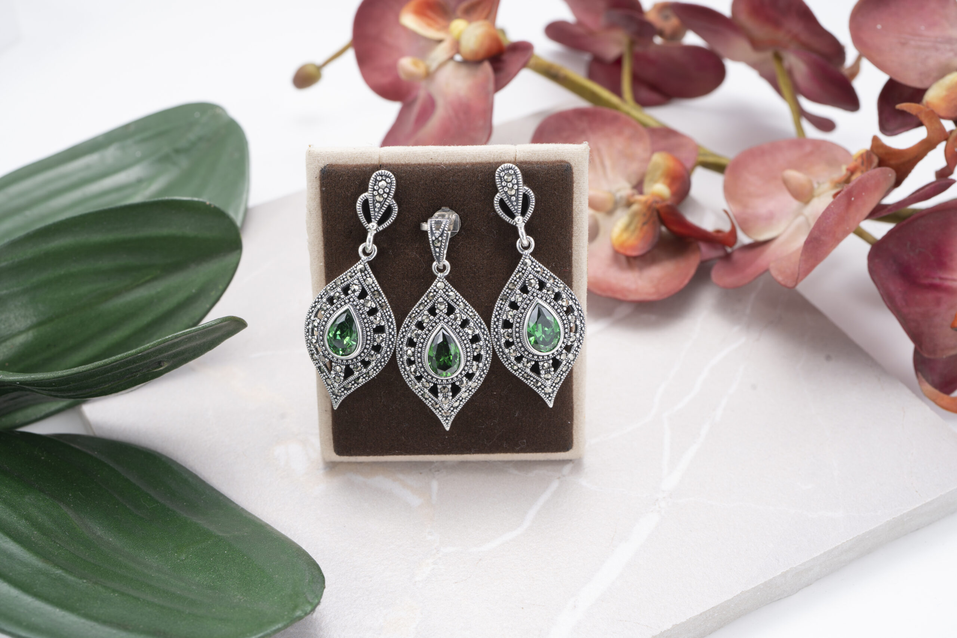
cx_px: 478
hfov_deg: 39.6
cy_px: 319
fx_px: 1329
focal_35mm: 50
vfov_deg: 27.0
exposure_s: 1/80
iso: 100
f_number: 10
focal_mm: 50
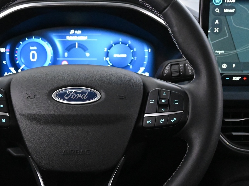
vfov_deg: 24.4
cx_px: 77
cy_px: 101
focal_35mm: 60
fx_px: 431
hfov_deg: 31.9
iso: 8000
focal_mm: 23
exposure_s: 1/40
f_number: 4.2
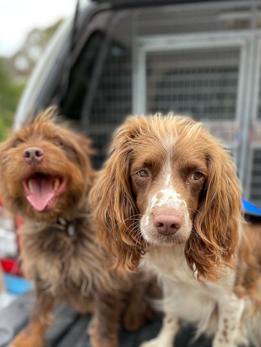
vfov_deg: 49.0
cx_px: 135
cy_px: 239
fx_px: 372
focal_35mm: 37
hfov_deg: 38.7
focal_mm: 4.2
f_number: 1.6
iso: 32
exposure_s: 1/487
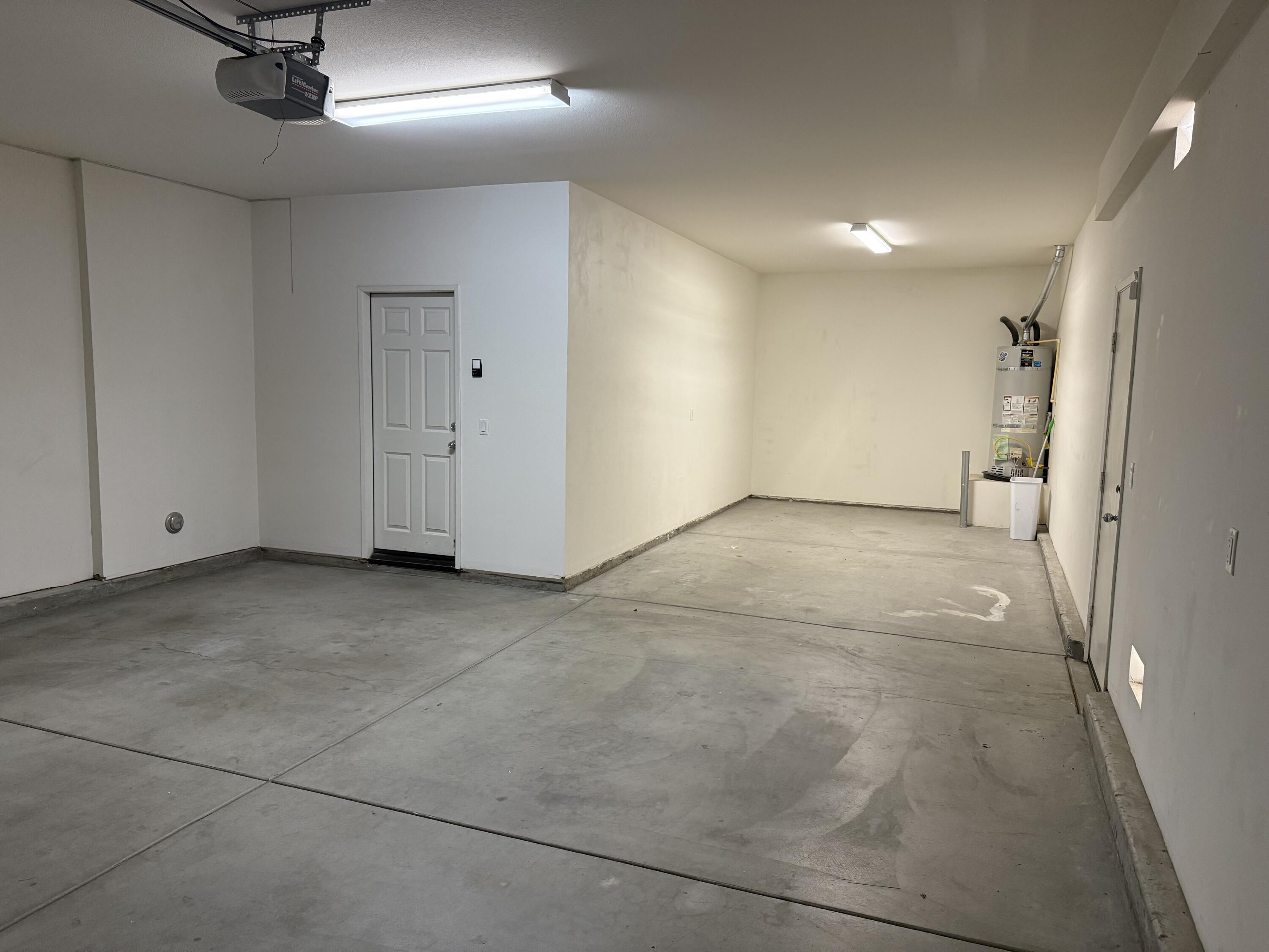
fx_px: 880
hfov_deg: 71.6
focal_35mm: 24
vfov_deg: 56.8
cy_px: 476
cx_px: 634
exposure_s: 1/120
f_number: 1.78
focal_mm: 6.76
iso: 320
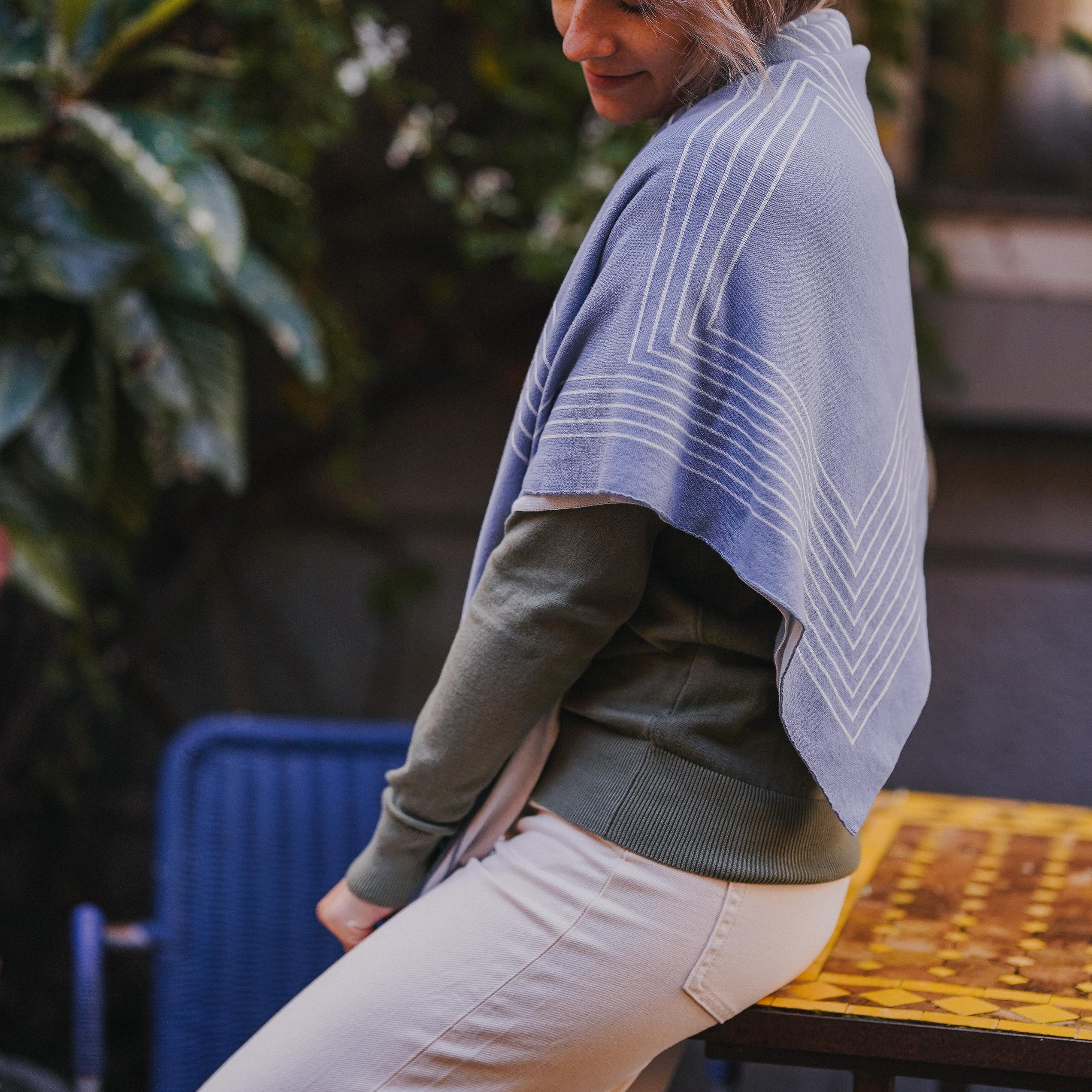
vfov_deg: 16.0
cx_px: 547
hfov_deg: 16.0
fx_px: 3890
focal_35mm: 109
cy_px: 520
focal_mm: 85
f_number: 1.6
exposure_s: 1/1600
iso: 250
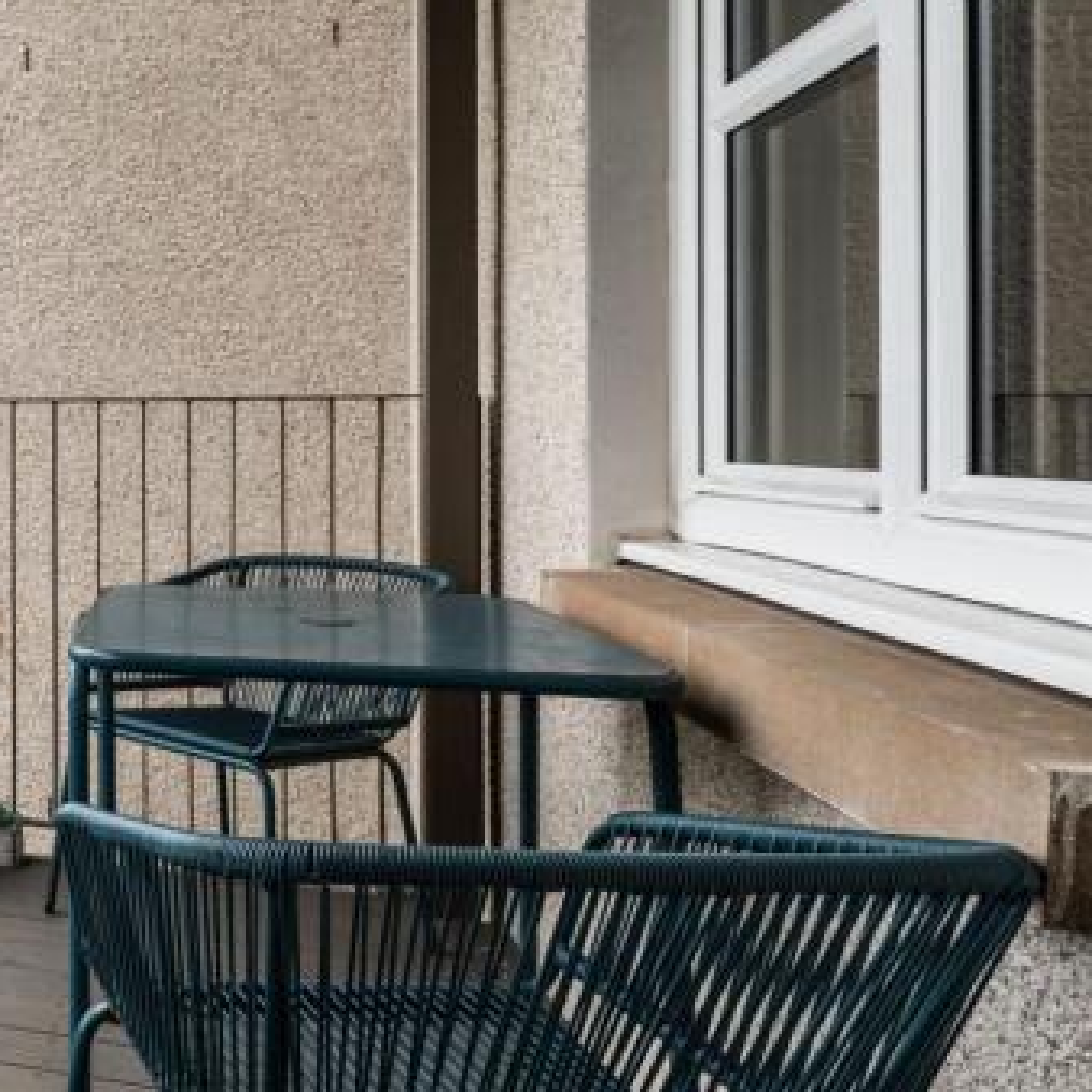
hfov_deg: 33.2
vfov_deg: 46.0
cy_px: 496
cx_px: -346
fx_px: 1285
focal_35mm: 36
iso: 640
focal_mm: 14
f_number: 8
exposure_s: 1/80
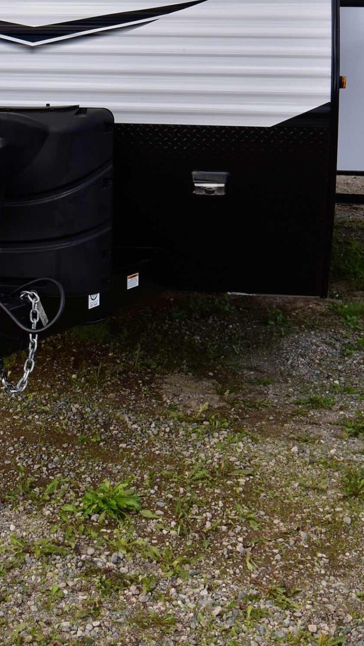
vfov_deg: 34.6
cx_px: 95
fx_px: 977
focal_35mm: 57
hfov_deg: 20.9
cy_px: 70
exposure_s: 1/250
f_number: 8
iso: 220
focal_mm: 20
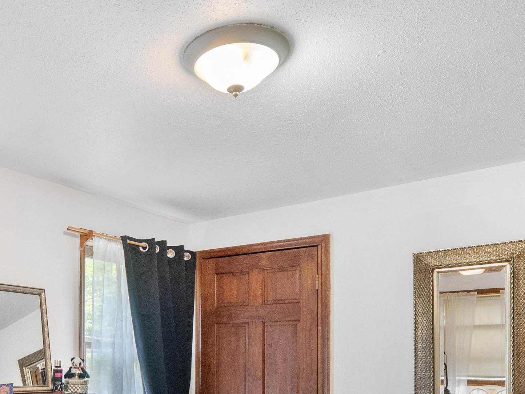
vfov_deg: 40.1
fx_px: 516
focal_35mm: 34
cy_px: 315
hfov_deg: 51.1
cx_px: 116
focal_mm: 8
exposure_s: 1/60
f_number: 2.8
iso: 1250
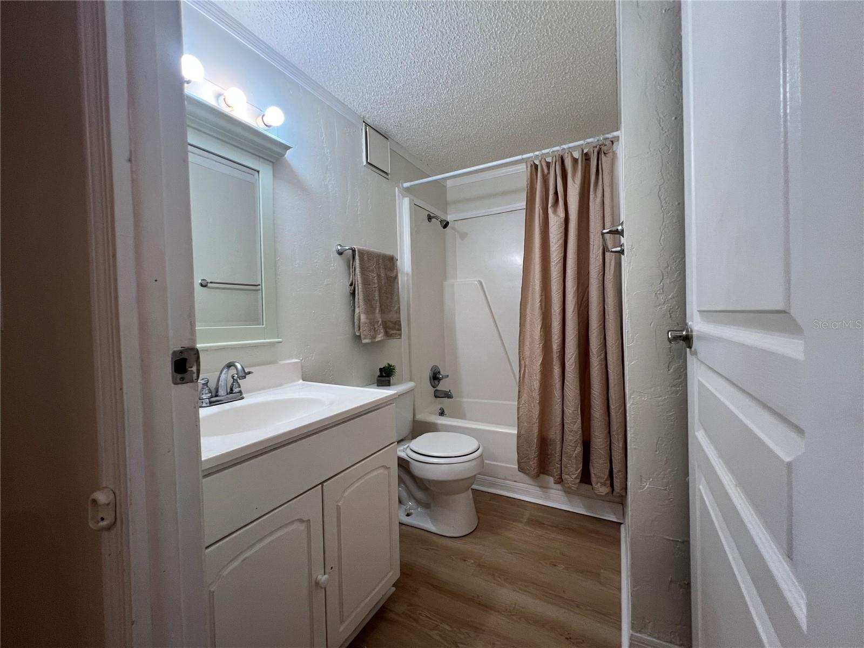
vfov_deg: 89.9
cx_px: 432
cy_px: 324
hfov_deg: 106.2
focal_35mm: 13
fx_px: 324
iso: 100
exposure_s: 1/120
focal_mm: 1.57
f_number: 1.8
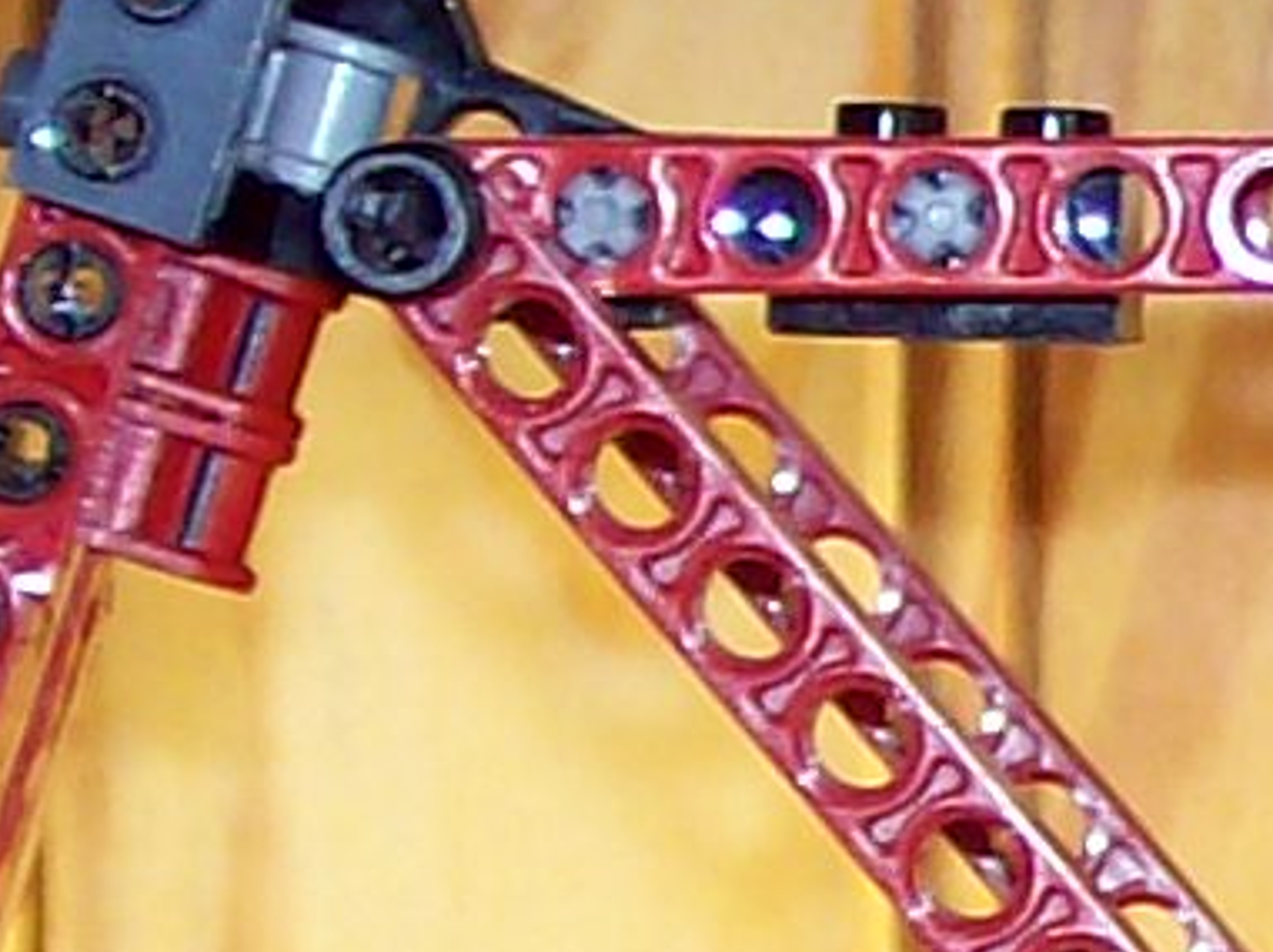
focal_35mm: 419
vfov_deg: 3.5
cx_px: 1894
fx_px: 15394
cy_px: 691
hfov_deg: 4.7
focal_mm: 9.4
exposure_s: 1/83.6
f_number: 3.4
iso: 80
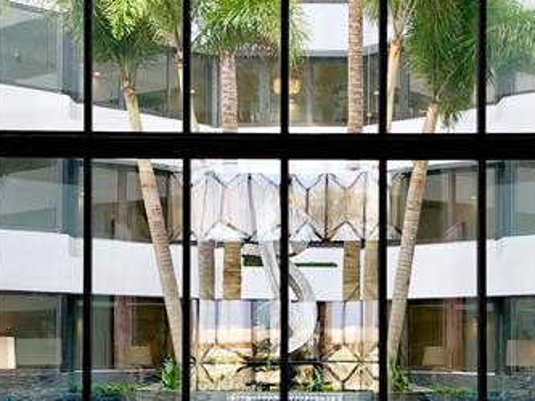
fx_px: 1330
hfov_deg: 22.7
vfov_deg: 17.1
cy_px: 289
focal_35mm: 86
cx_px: 276
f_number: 1.8
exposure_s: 1/120
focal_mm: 4
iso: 25
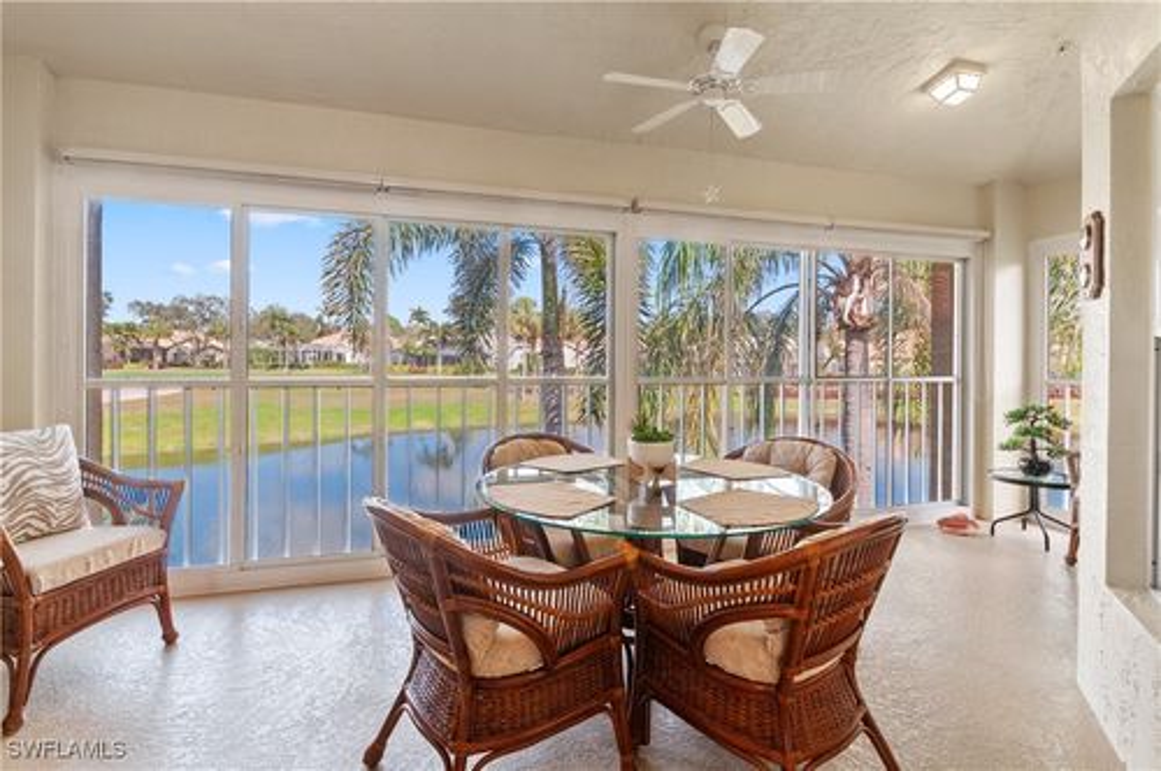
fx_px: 531
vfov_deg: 71.9
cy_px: 386
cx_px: 580
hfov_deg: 95.1
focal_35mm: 16
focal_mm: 11
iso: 200
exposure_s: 1/6
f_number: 8
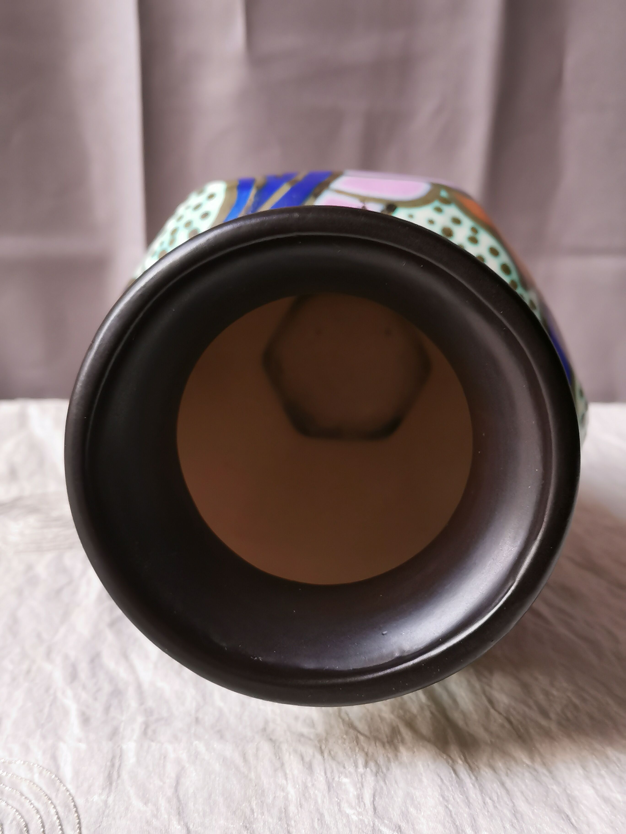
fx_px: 1037
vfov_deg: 43.9
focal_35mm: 43
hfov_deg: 33.6
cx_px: 313
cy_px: 417
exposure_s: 1/50
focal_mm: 5.58
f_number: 1.8
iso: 100
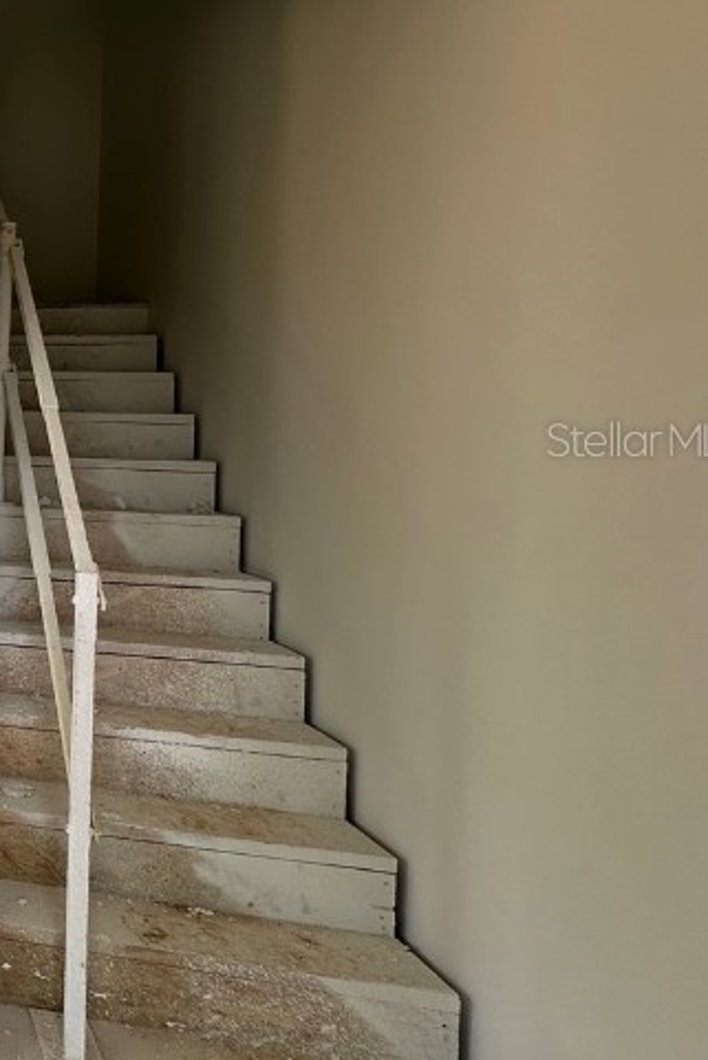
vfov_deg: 59.9
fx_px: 914
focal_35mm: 31
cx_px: -375
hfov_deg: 27.5
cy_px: 439
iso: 40
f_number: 2.2
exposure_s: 1/185
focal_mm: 2.22
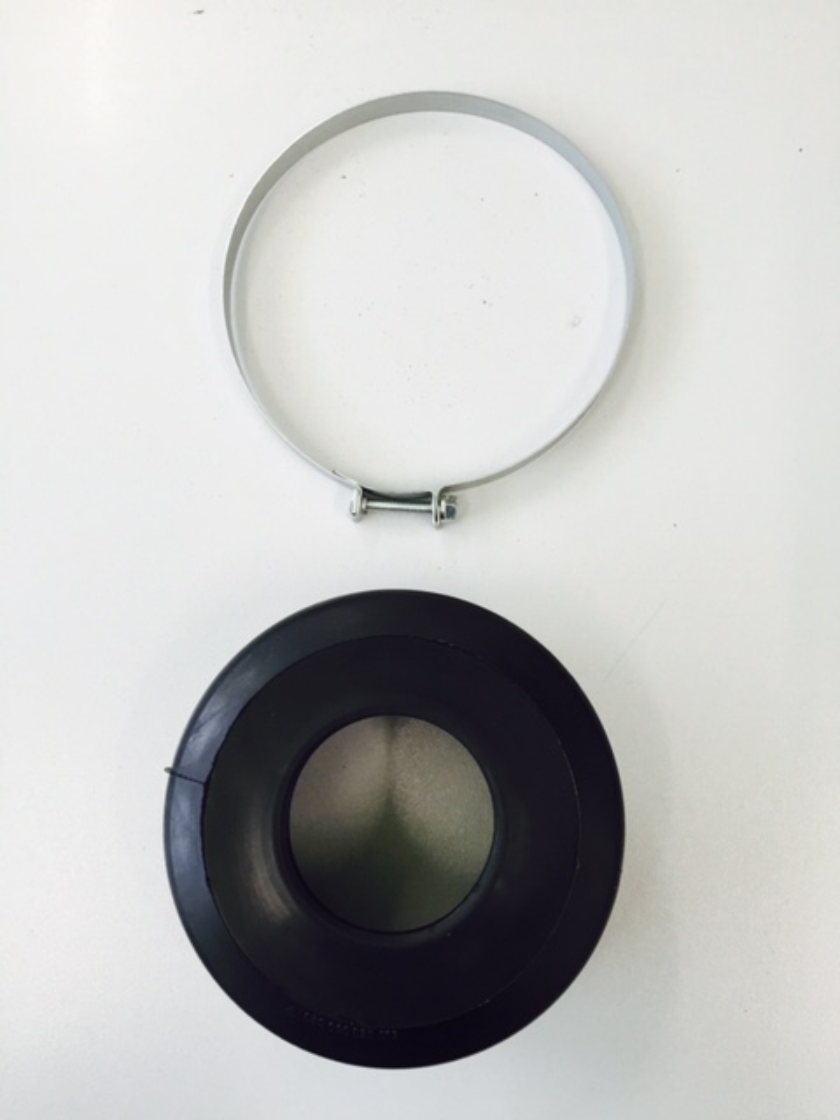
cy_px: 560
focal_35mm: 29
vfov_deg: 61.7
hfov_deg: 48.2
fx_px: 938
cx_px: 420
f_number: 2.2
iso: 50
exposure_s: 1/33
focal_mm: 4.15
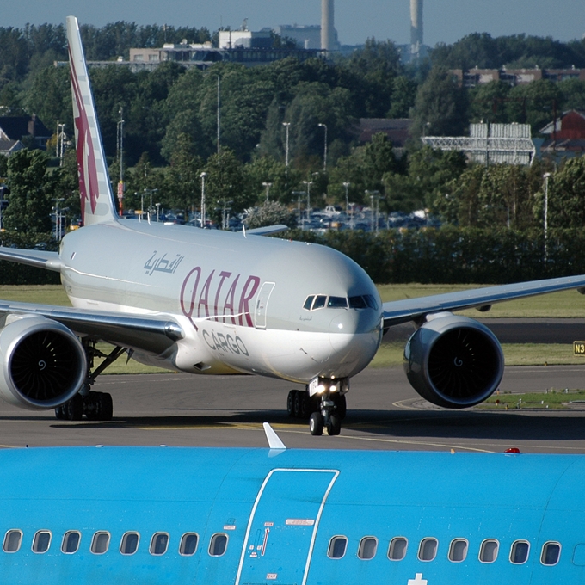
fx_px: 11013
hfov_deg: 3.0
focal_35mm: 576
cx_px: 179
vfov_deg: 3.0
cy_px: 292
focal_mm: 300
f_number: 5.6
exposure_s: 1/1250
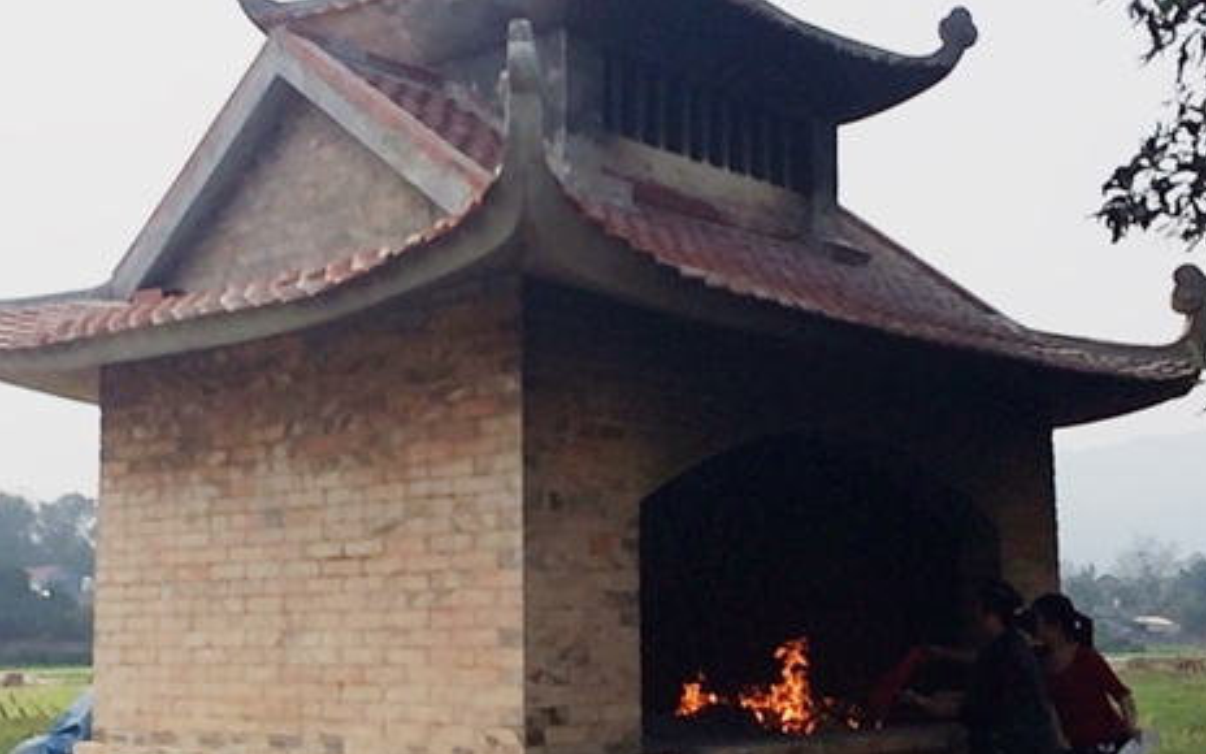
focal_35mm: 53
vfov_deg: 24.4
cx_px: 535
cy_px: 445
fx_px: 1742
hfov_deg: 38.1
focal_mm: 4.15
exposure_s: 1/3731
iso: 32
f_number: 2.2
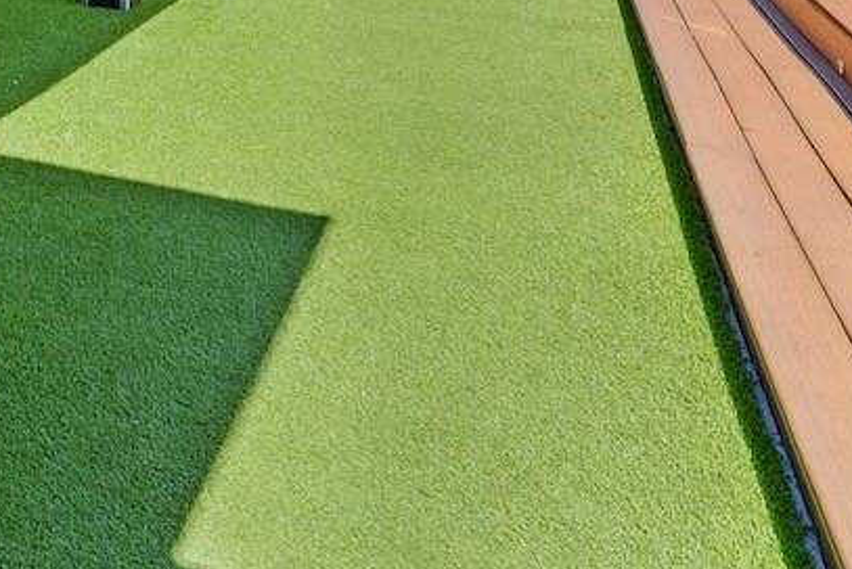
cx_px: -92
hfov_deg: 37.1
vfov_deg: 24.2
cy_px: -278
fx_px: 1042
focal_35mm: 44
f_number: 8
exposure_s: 1/40
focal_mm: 14
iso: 100
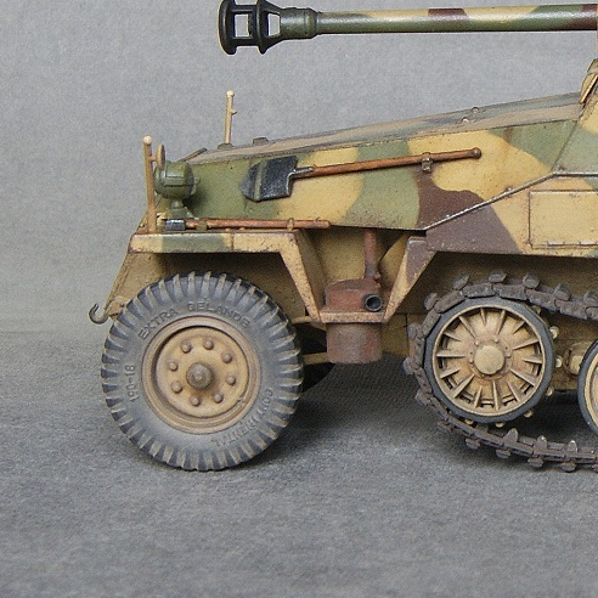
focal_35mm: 87
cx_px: 760
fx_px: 1700
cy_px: 133
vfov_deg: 19.8
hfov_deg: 18.6
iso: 200
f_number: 13
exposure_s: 1/4
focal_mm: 24
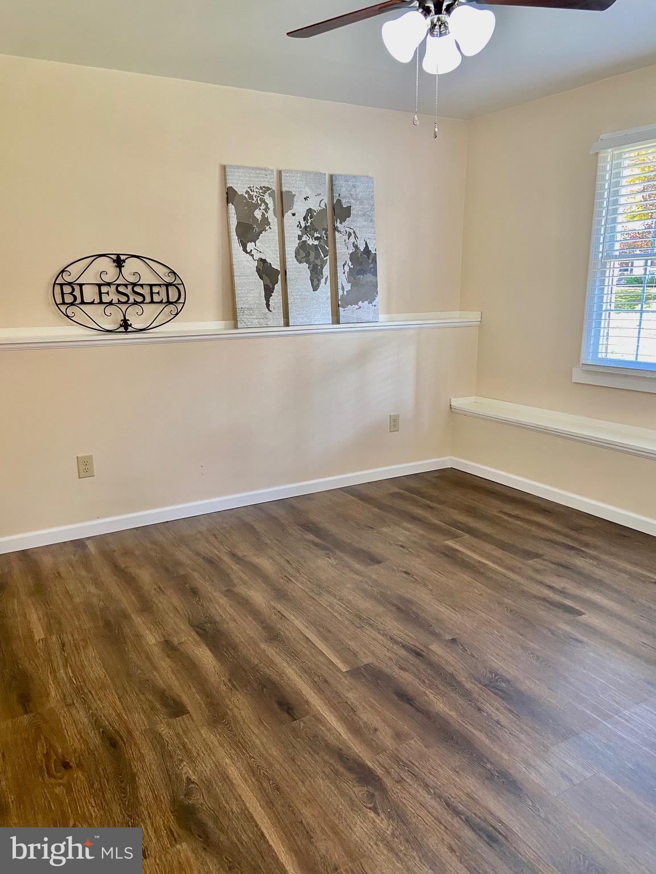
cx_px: 328
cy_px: 437
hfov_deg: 53.1
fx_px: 657
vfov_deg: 67.3
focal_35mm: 26
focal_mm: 4.25
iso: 125
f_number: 1.8
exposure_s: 1/60
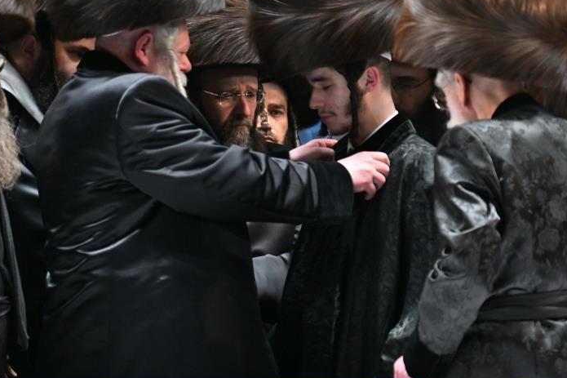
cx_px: 242
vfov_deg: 3.1
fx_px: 6959
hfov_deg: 4.7
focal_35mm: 442
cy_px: 167
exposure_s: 1/320
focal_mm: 200
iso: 400
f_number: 2.8
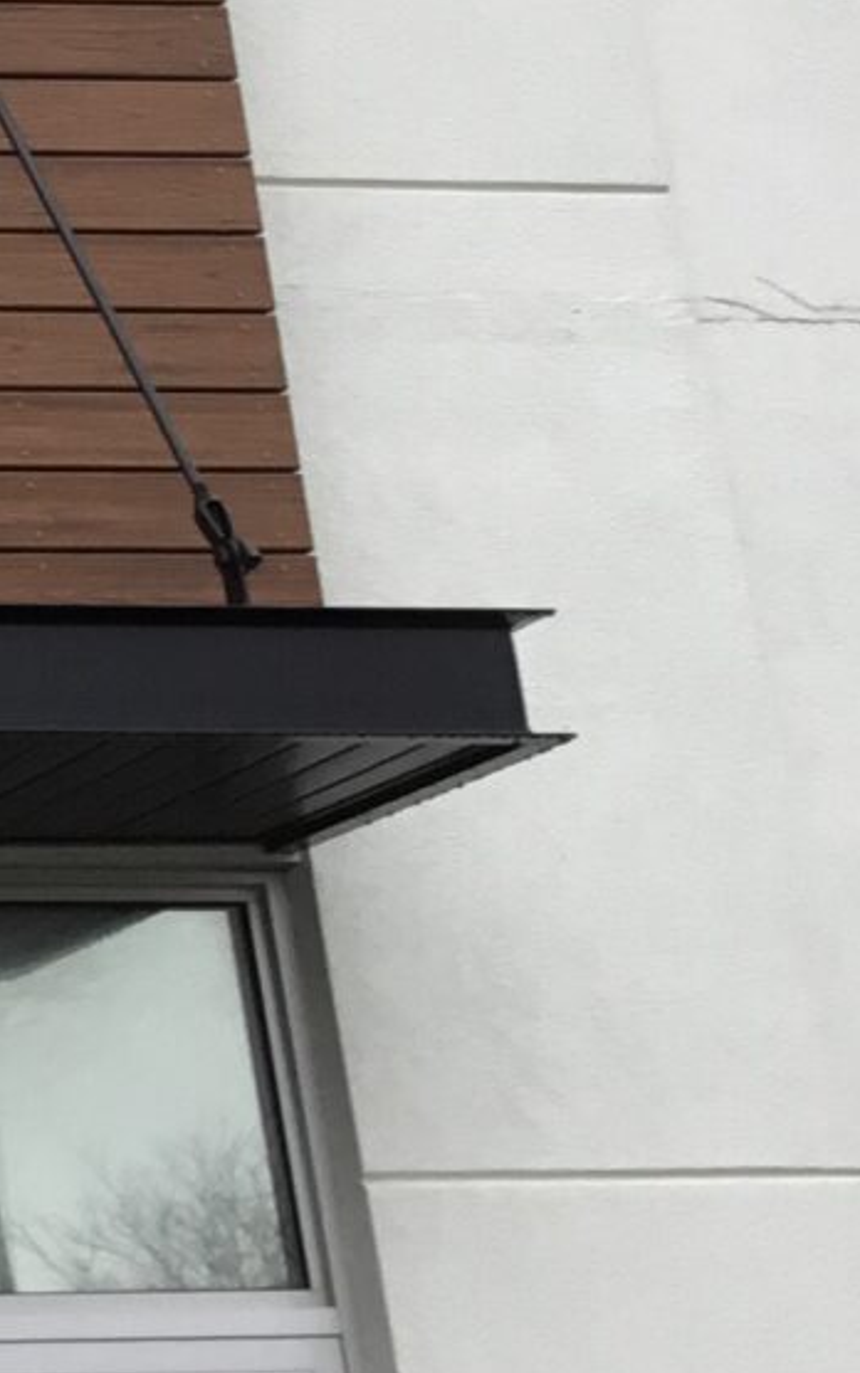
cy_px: 178
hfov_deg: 9.4
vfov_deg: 17.0
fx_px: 4533
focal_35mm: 121
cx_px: -1347
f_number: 2.4
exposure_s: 1/120
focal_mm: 3.3
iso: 32
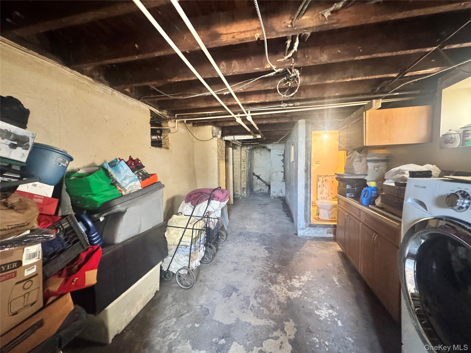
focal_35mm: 14
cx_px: 236
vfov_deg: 85.7
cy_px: 176
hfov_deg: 102.1
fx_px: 190
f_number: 2.2
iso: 1250
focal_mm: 2.22
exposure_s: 1/60
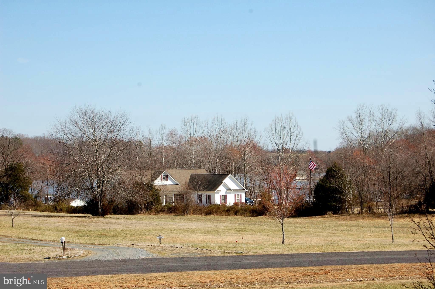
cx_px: 218
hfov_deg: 24.6
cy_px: 144
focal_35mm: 82
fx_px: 996
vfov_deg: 16.5
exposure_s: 1/320
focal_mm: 55
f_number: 9
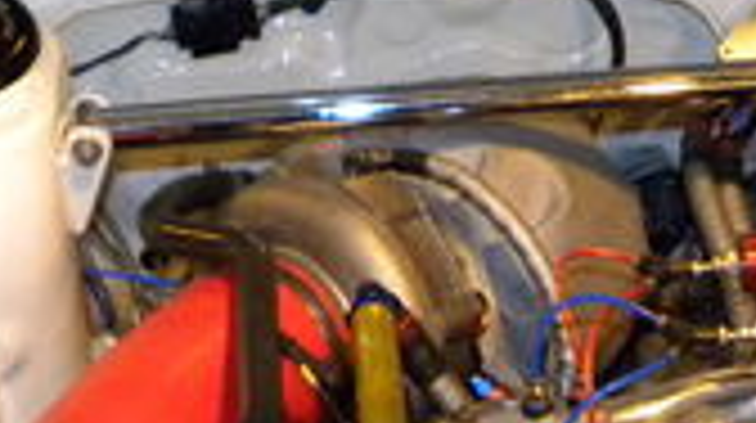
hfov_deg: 19.1
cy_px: 364
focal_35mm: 108
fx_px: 2162
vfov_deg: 11.1
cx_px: 806
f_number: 2.8
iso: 400
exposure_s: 1/30
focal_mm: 4.6
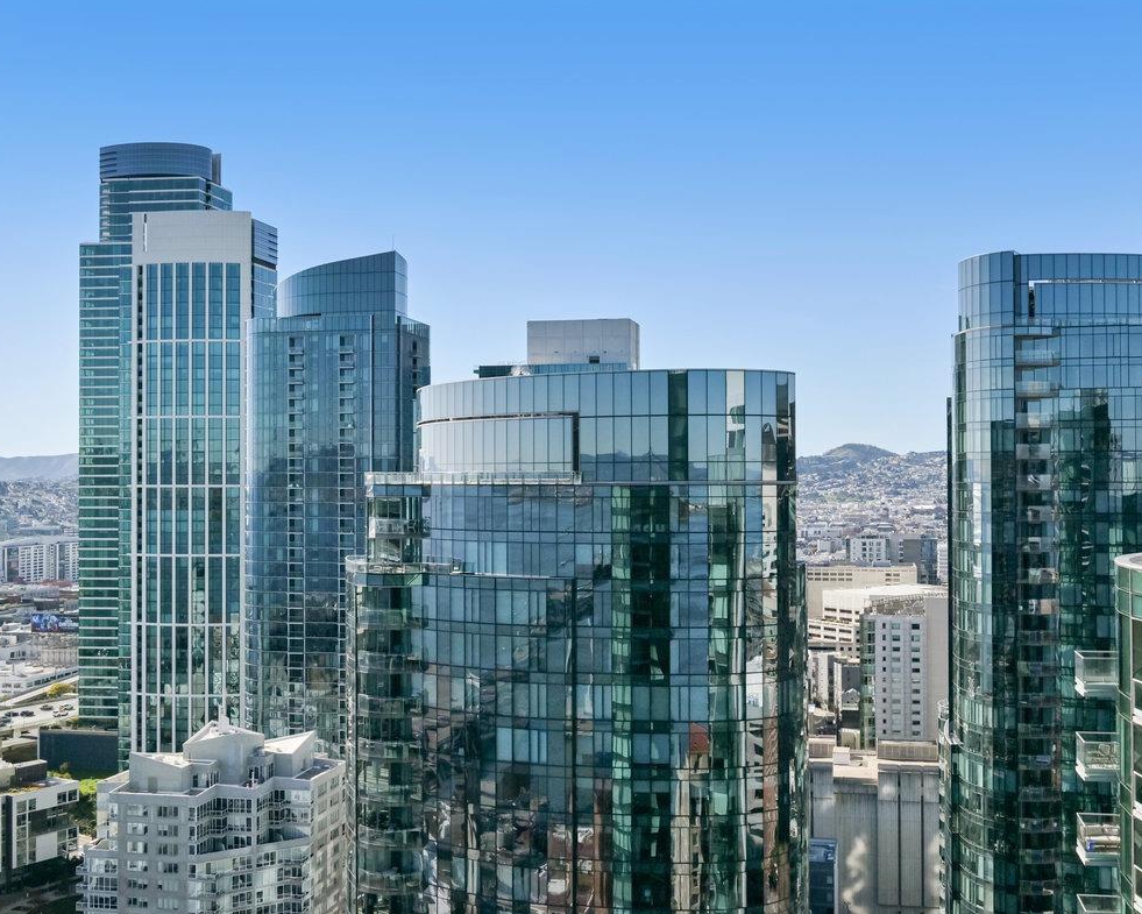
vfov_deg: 38.2
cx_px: 627
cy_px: 459
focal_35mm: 39
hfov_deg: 46.8
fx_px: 1318
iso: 400
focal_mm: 34
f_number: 11
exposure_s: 1/2000
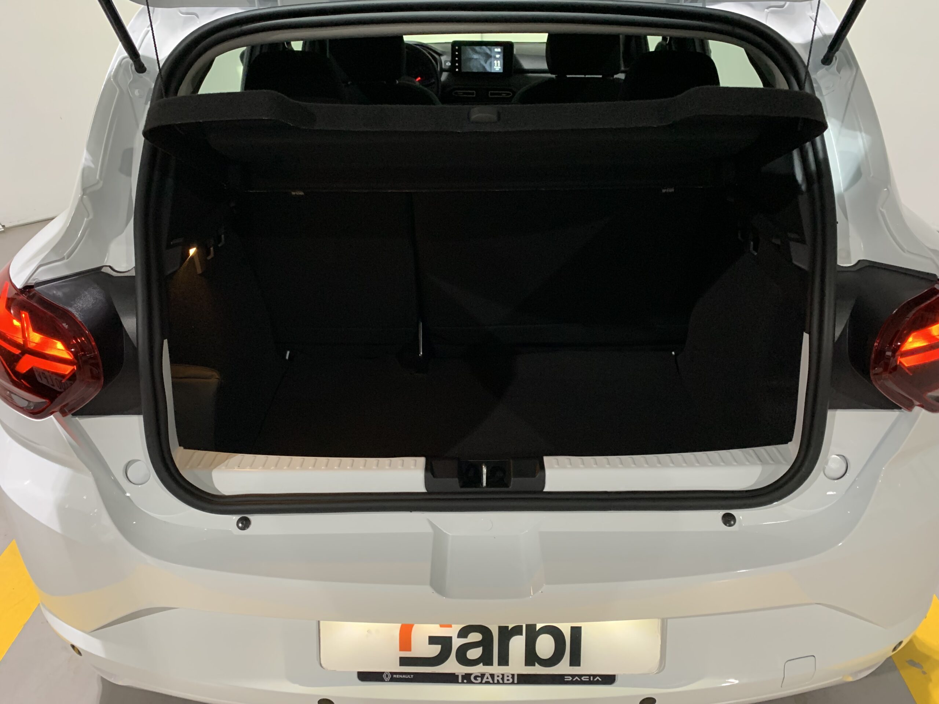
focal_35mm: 26
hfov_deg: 67.3
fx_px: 705
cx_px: 470
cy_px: 352
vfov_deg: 53.1
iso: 320
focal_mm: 4.25
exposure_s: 1/33
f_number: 1.8
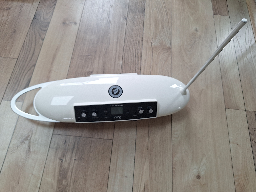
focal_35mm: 23
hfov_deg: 73.9
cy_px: 96
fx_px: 170
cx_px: 128
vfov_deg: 58.9
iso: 80
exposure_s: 1/100
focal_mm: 5.54
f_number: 1.8
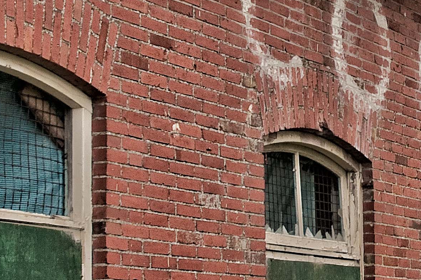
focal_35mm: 136
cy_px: 149
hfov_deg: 14.6
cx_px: 513
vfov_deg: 10.1
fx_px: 1586
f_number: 5
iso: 200
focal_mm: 25
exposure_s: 1/200
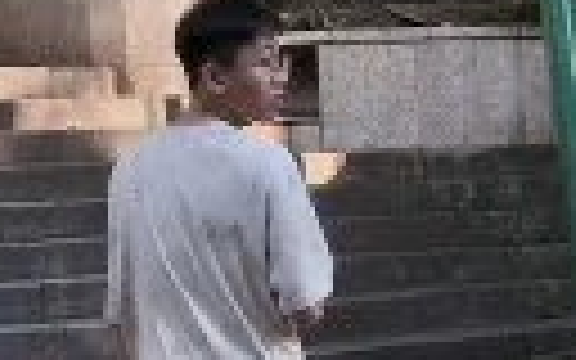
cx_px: -4
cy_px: -86
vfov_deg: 7.0
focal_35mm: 185
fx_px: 2904
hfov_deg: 11.2
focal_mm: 4
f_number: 1.8
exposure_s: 1/120
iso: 32
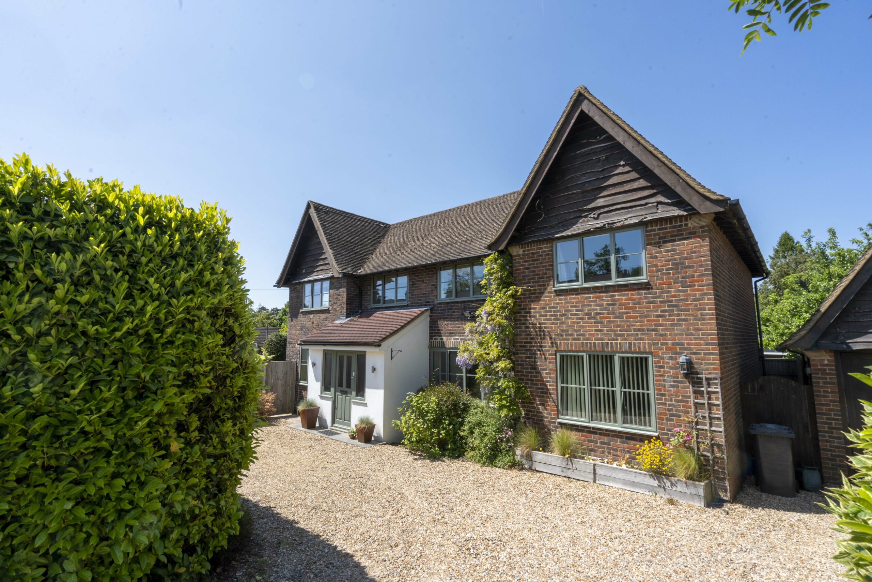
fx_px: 388
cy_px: 291
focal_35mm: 16
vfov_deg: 73.8
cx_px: 436
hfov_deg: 96.7
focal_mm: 16
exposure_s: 1/100
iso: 200
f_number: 18
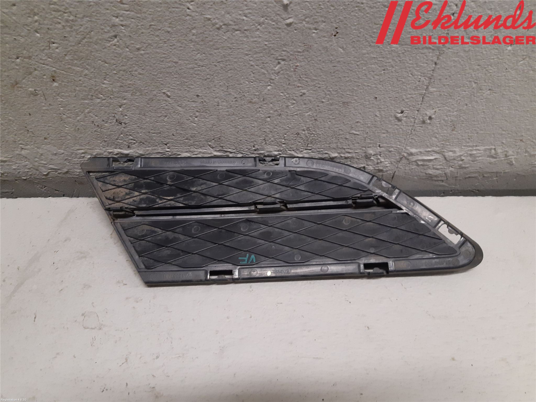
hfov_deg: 67.3
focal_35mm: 26
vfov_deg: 53.1
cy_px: 201
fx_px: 403
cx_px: 268
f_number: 1.7
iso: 200
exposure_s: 1/50
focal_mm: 3.93
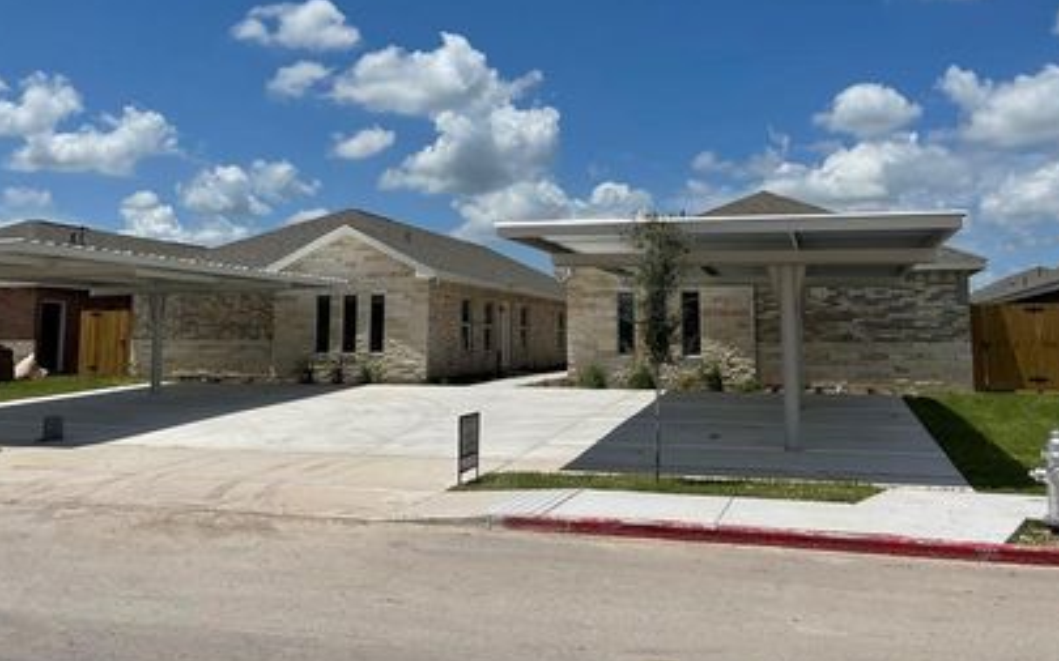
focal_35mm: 34
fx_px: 981
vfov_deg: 36.9
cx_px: 497
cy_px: 223
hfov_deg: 56.7
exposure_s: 1/8547
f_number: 1.6
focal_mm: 5.1
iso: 32
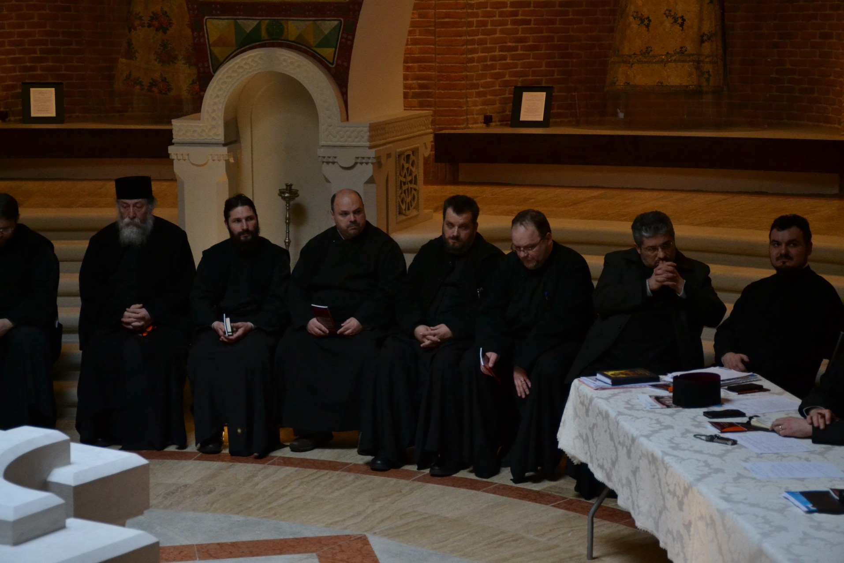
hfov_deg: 26.0
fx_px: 1829
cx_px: 422
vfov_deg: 17.5
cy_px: 282
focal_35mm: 78
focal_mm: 52
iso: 1600
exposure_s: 1/100
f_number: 4.8
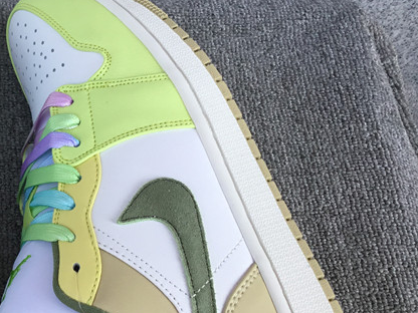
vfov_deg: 21.9
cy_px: 183
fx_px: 809
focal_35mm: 67
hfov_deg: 27.0
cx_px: -23
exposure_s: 1/313
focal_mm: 3.3
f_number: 2.4
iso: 25
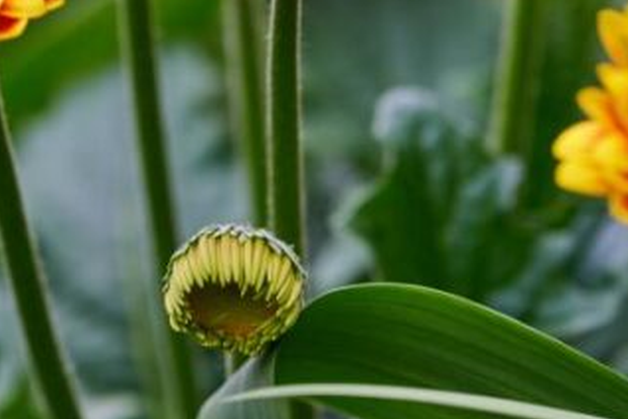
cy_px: -101
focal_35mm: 285
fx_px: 4971
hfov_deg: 7.2
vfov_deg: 4.8
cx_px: 28
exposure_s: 1/200
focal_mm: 105
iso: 100
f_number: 2.8
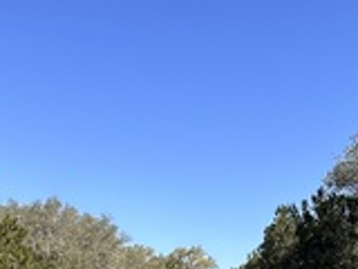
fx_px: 579
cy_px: 276
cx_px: 224
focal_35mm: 56
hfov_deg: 34.2
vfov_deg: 24.8
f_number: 2.2
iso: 40
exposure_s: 1/1233
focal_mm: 2.22
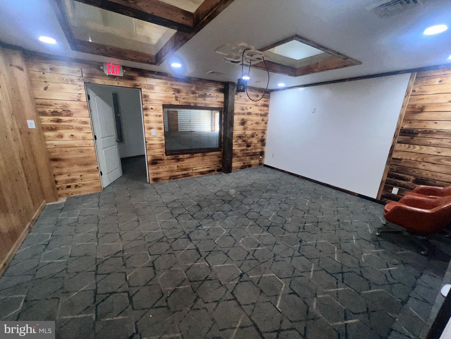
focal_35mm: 13
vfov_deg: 89.9
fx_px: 169
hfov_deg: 106.2
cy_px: 170
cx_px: 226
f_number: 1.8
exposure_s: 1/93
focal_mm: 1.57
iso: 64
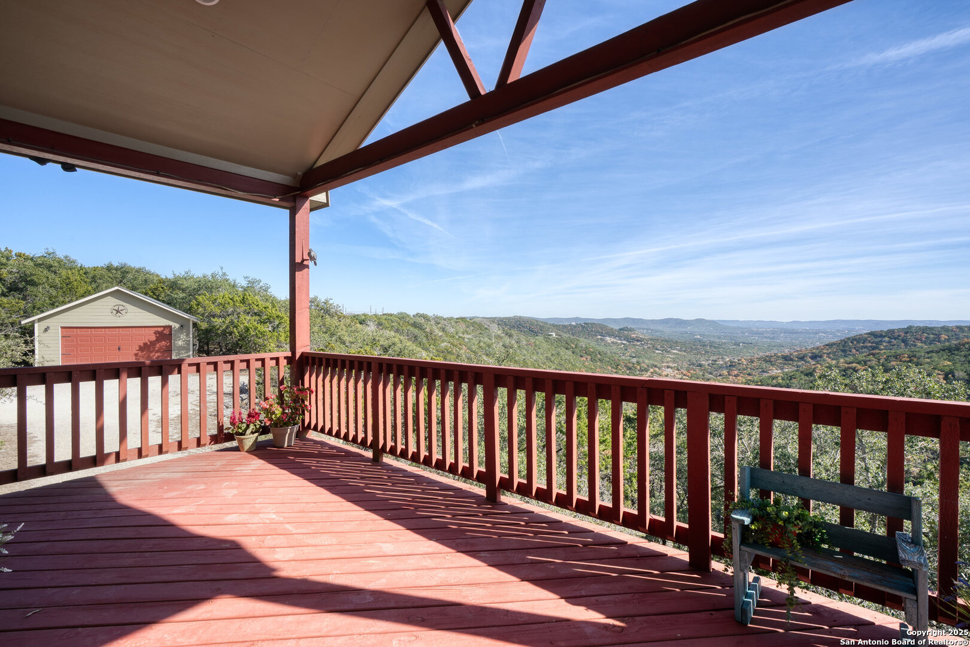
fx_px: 431
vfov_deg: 73.7
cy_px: 324
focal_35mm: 16
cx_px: 485
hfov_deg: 96.7
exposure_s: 1/25
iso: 100
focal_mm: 16
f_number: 11
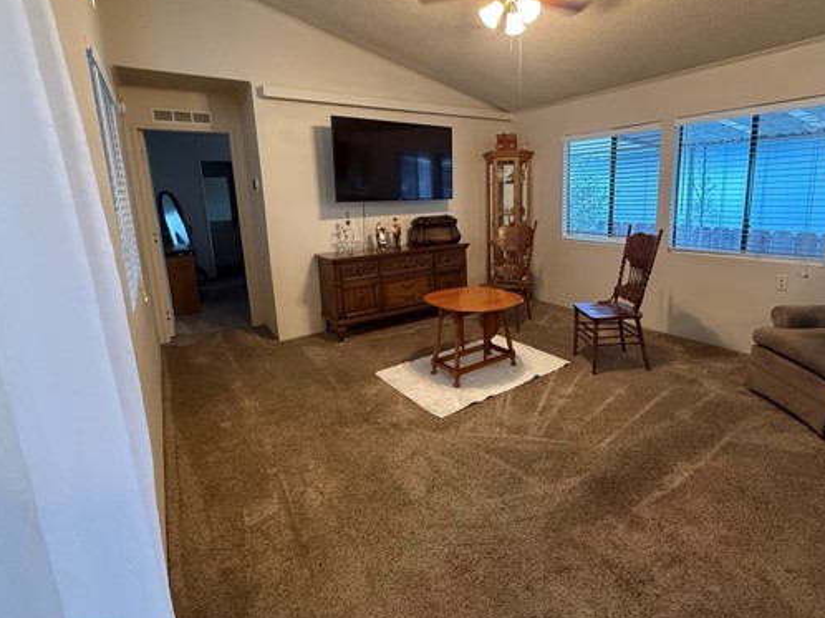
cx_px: 470
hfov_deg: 87.2
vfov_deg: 71.2
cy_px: 267
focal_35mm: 18
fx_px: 429
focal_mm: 2.22
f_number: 2.2
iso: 640
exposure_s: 1/60
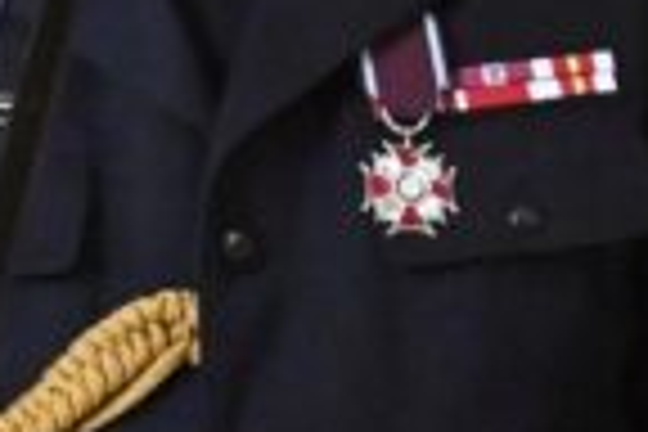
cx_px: 824
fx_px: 6390
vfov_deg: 3.9
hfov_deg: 5.8
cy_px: -158
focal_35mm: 355
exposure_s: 1/320
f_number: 9
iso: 20000
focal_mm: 57
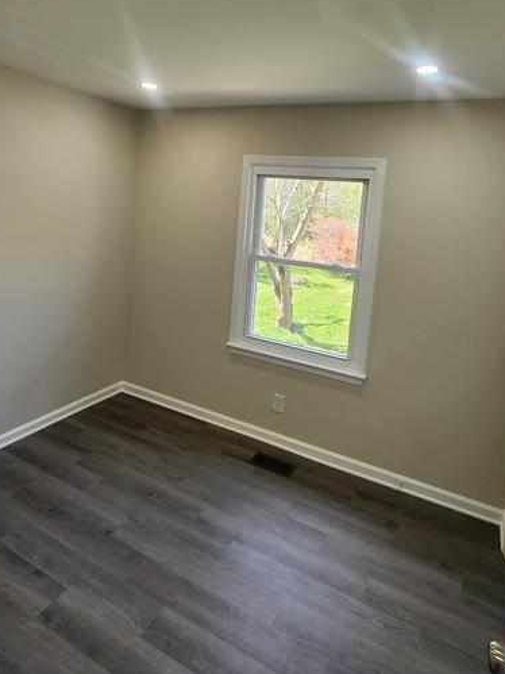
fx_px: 389
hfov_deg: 65.9
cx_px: 265
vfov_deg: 79.7
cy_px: 239
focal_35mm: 20
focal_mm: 2.2
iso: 50
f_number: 2.2
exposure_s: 1/60
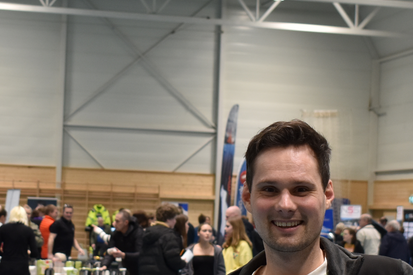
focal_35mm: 114
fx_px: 1308
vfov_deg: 11.9
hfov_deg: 17.9
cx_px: 224
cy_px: 247
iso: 500
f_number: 4.2
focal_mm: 30
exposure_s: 1/60
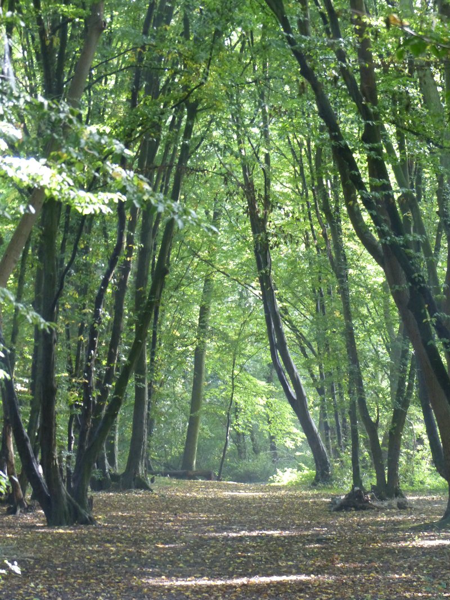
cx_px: 225
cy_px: 300
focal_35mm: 140
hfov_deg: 10.6
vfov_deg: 14.1
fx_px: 2426
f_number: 2.8
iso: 400
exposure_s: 1/30
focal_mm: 25.2
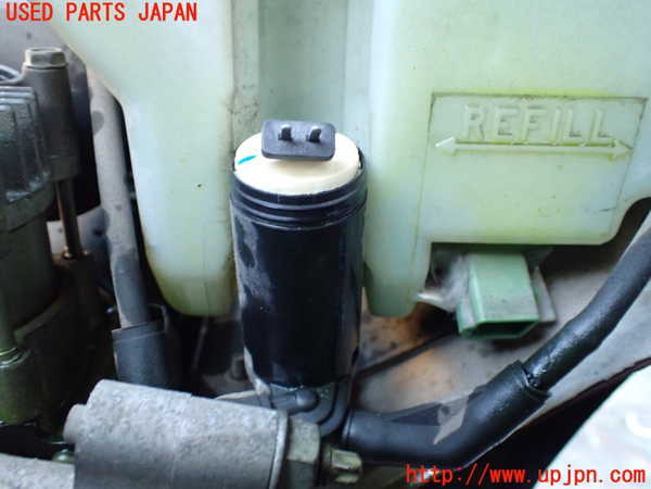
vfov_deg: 46.8
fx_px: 564
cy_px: 244
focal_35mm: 30
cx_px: 326
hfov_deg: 60.0
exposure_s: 1/40
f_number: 2.3
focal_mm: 5.4
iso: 800
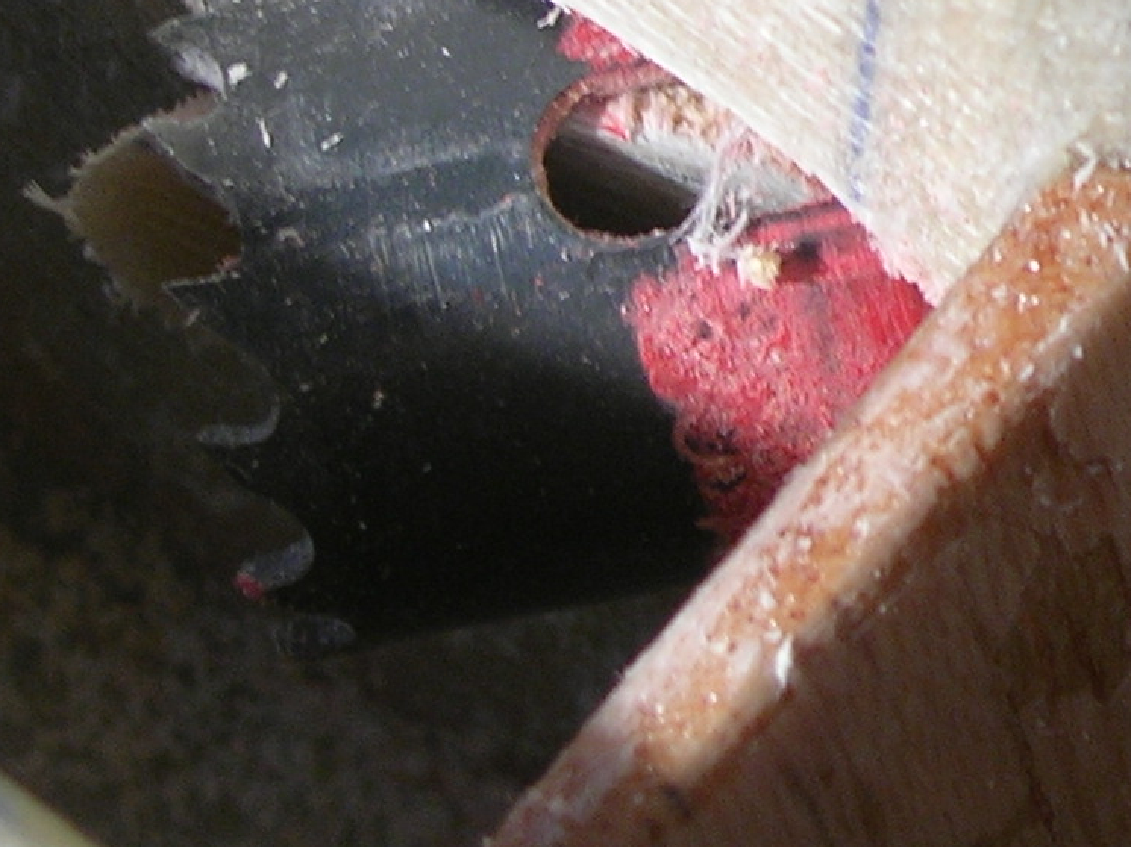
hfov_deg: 9.2
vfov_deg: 7.0
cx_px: 1536
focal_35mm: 212
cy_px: 112
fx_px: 6924
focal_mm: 12.7
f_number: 3.5
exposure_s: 1/35.2
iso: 64
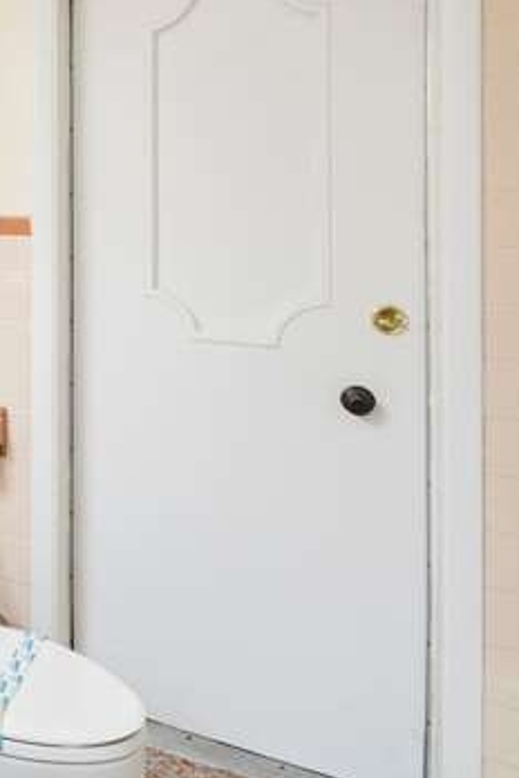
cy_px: 210
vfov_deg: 36.8
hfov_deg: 22.4
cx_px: -181
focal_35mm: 53
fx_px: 1146
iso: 250
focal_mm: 16
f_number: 8
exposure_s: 1/50
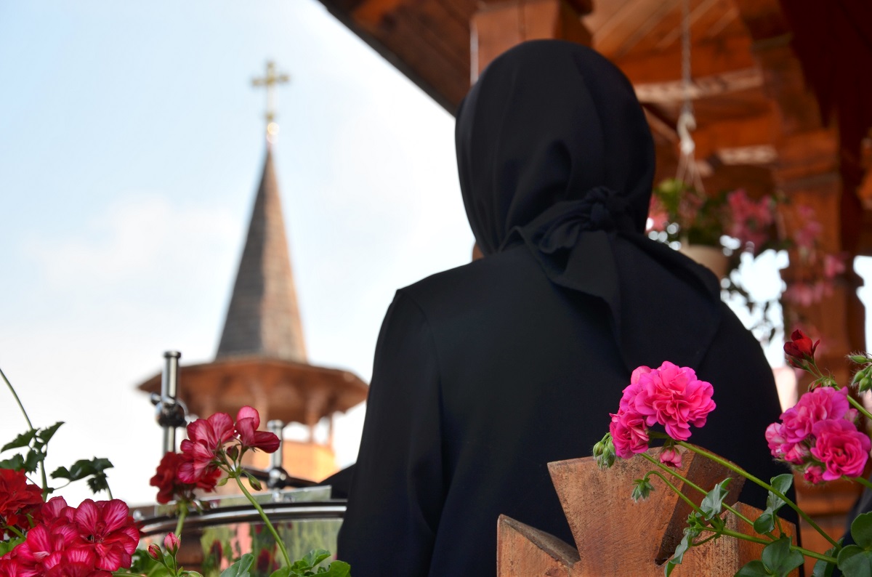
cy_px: 288
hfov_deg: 23.4
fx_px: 2102
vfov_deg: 15.6
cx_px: 436
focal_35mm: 87
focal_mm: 58
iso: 100
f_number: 7.1
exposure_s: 1/160
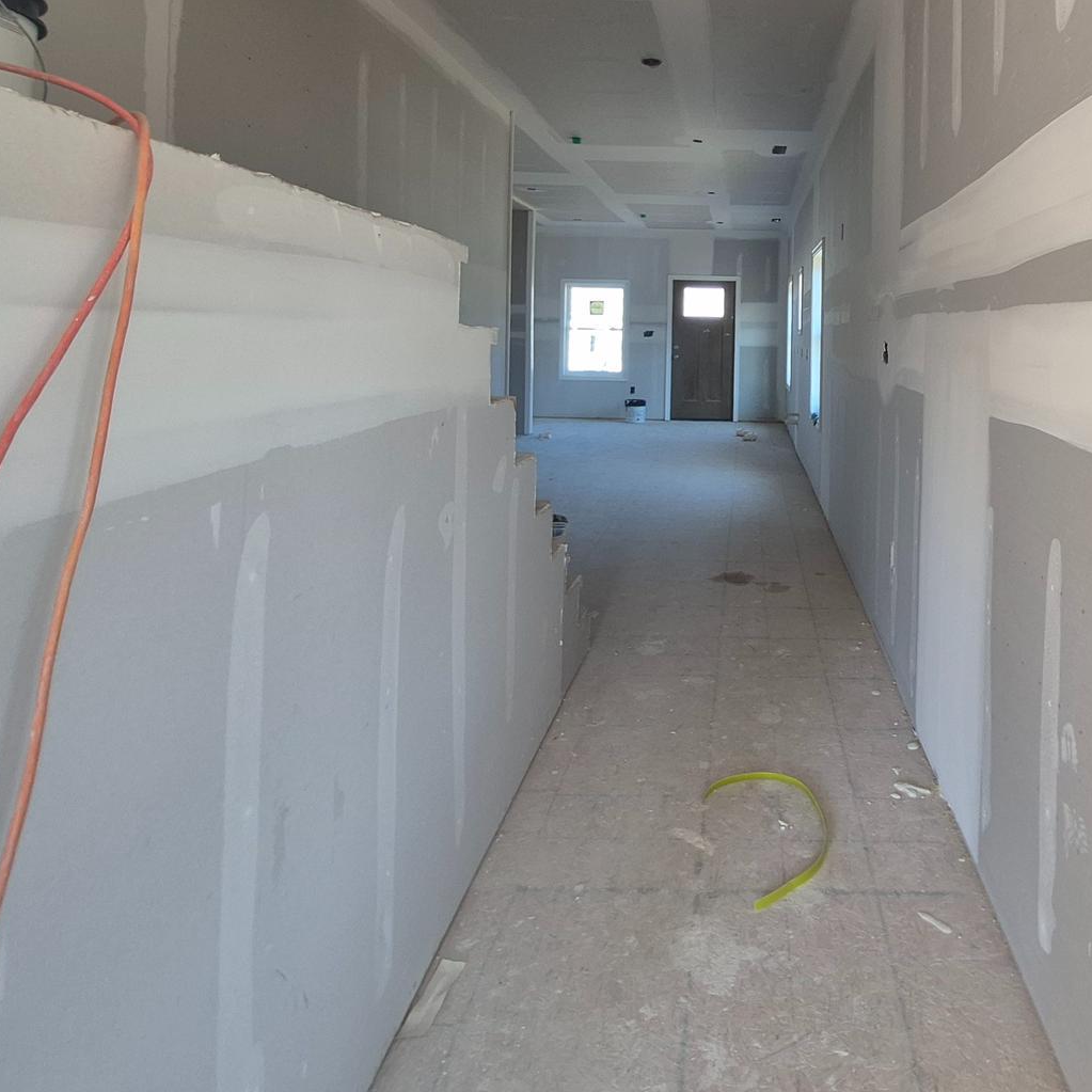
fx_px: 821
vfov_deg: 64.6
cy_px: 323
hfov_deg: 65.2
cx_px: 744
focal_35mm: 23
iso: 80
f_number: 2.2
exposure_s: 1/60
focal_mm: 1.74
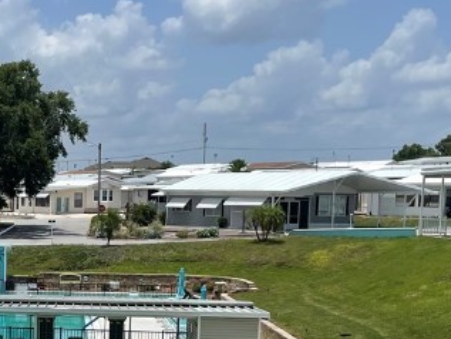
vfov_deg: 17.3
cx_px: -10
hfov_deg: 22.3
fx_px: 1095
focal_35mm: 84
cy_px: 311
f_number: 1.6
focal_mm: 4.2
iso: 32
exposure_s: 1/7813
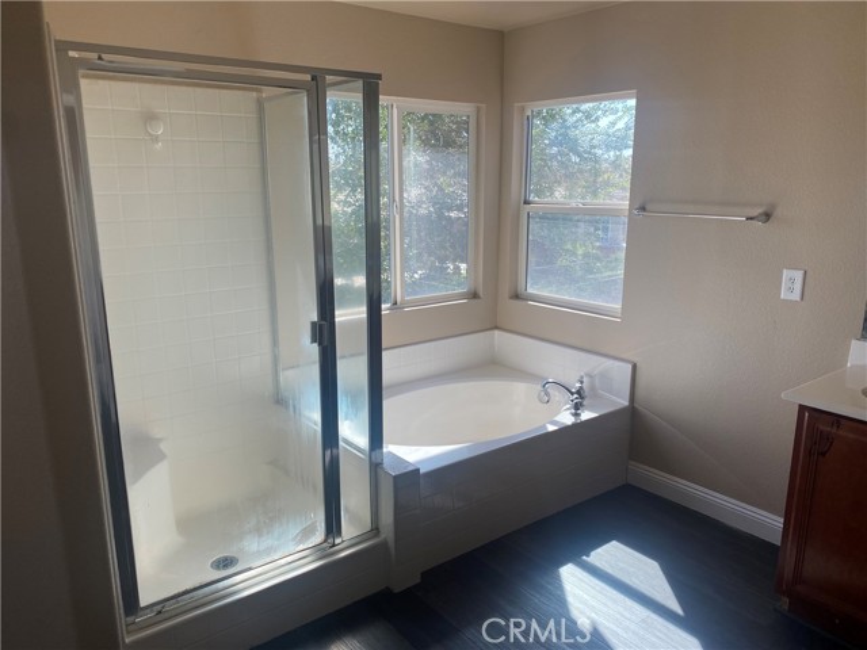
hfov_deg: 67.3
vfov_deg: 53.1
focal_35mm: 26
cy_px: 325
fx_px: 651
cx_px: 434
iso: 32
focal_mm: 4.25
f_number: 1.8
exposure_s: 1/344
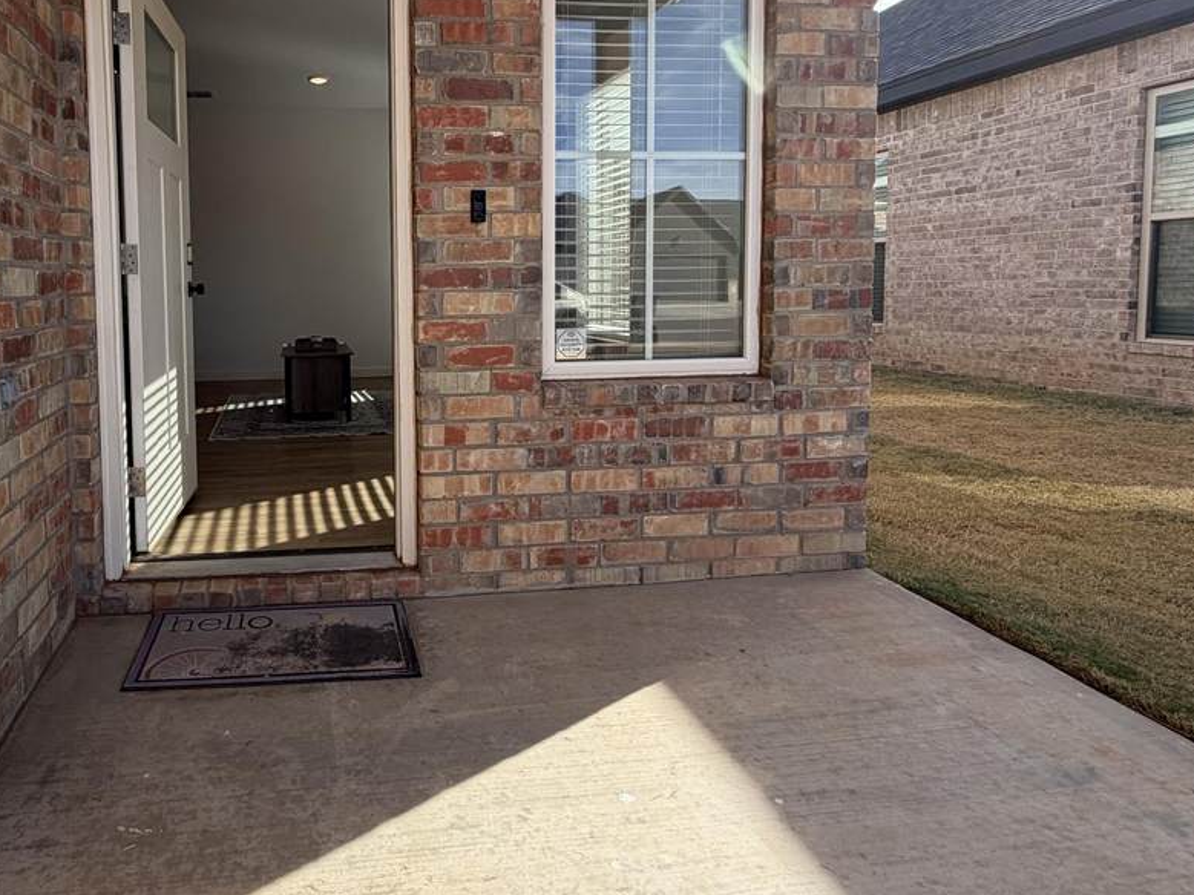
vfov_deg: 58.1
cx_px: 383
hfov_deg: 71.4
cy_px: 336
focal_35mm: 23
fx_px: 793
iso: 40
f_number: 2.2
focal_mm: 2.22
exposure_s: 1/590
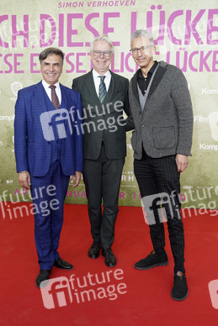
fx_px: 309
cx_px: 108
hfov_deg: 38.9
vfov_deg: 55.8
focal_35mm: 34
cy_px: 163
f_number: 4.5
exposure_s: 1/250
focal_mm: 33
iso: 1000
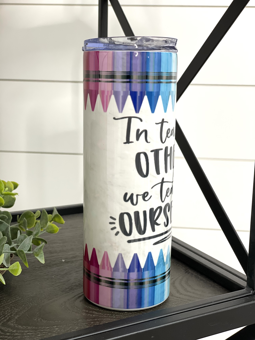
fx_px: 511
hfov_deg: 28.0
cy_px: 170
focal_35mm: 52
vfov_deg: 36.8
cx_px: 128
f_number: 2
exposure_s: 1/60
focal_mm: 6
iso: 125
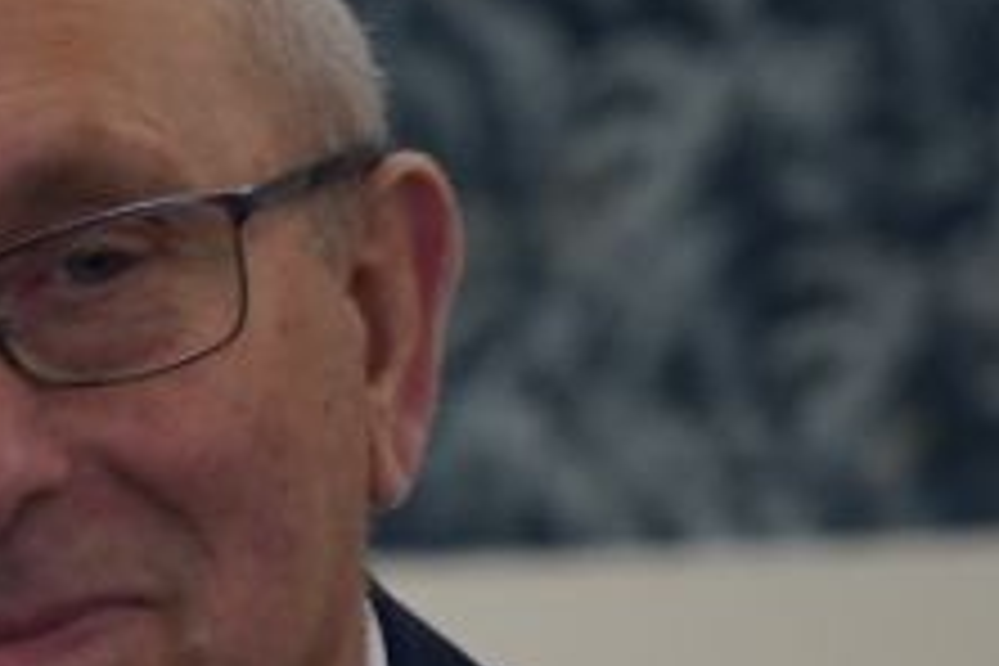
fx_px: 11349
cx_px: -927
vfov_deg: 3.3
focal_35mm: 409
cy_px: 1343
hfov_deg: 5.0
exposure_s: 1/125
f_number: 4
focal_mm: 70
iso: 1000
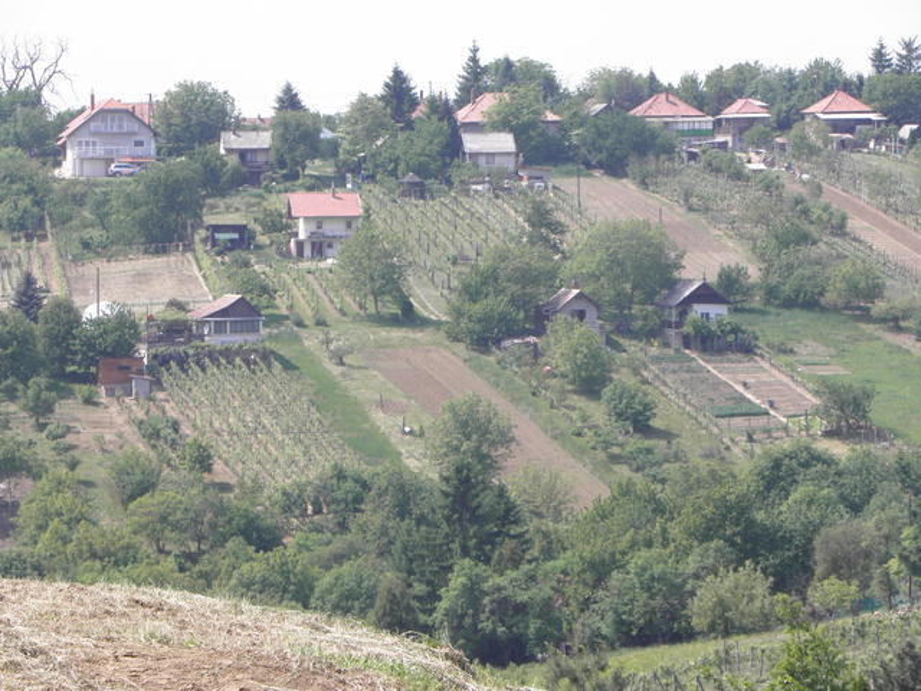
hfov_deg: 10.1
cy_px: 346
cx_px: 460
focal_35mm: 196
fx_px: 5215
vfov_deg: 7.6
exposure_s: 1/160
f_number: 5
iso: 64
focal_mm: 35.06
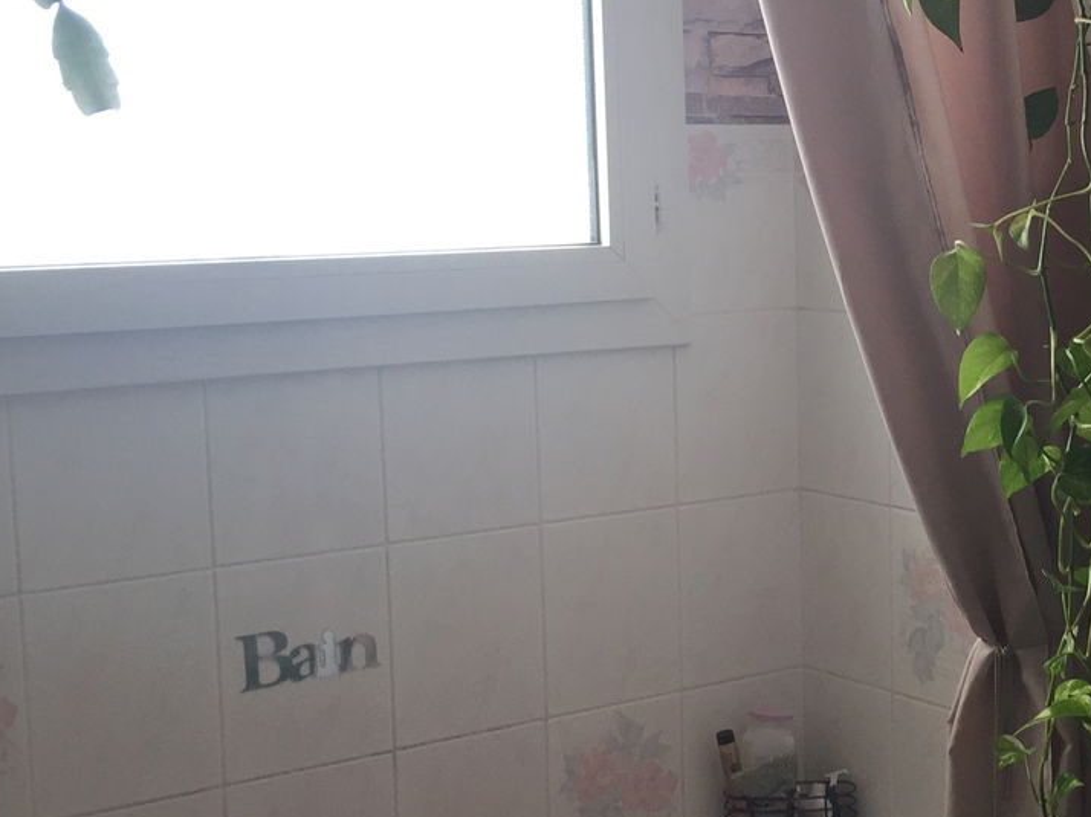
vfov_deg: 22.6
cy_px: 425
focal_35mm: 65
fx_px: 2048
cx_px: 1038
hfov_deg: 28.4
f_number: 2.2
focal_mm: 4.15
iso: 50
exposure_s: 1/100
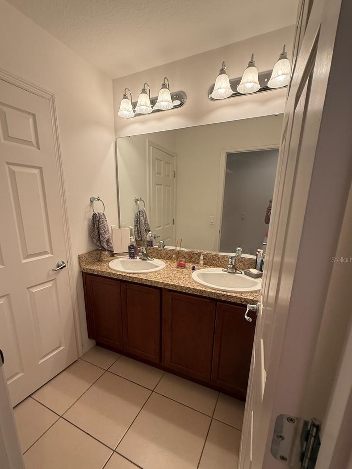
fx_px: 217
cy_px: 260
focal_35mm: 16
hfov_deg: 78.0
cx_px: 162
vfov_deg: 94.1
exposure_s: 1/120
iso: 200
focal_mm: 2.22
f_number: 2.2
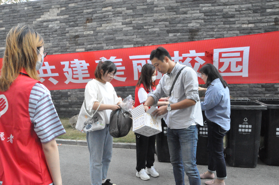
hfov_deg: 67.4
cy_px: 92
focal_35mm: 27
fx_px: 209
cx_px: 140
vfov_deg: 47.8
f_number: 22
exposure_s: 1/80
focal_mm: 18
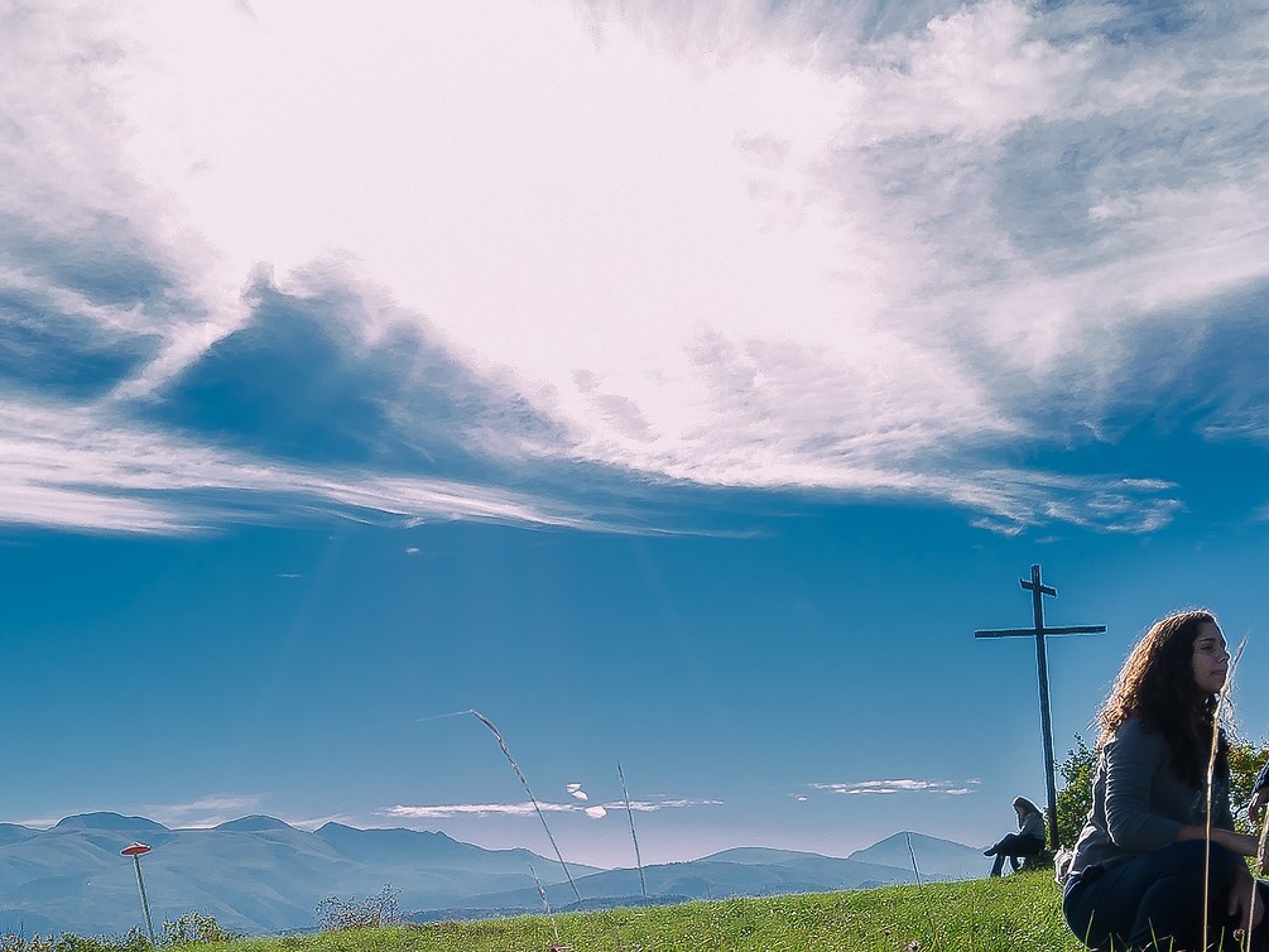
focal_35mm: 43
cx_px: 500
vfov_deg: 31.4
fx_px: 1577
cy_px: 918
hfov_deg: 43.6
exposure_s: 1/320
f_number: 7.1
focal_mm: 9
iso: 125
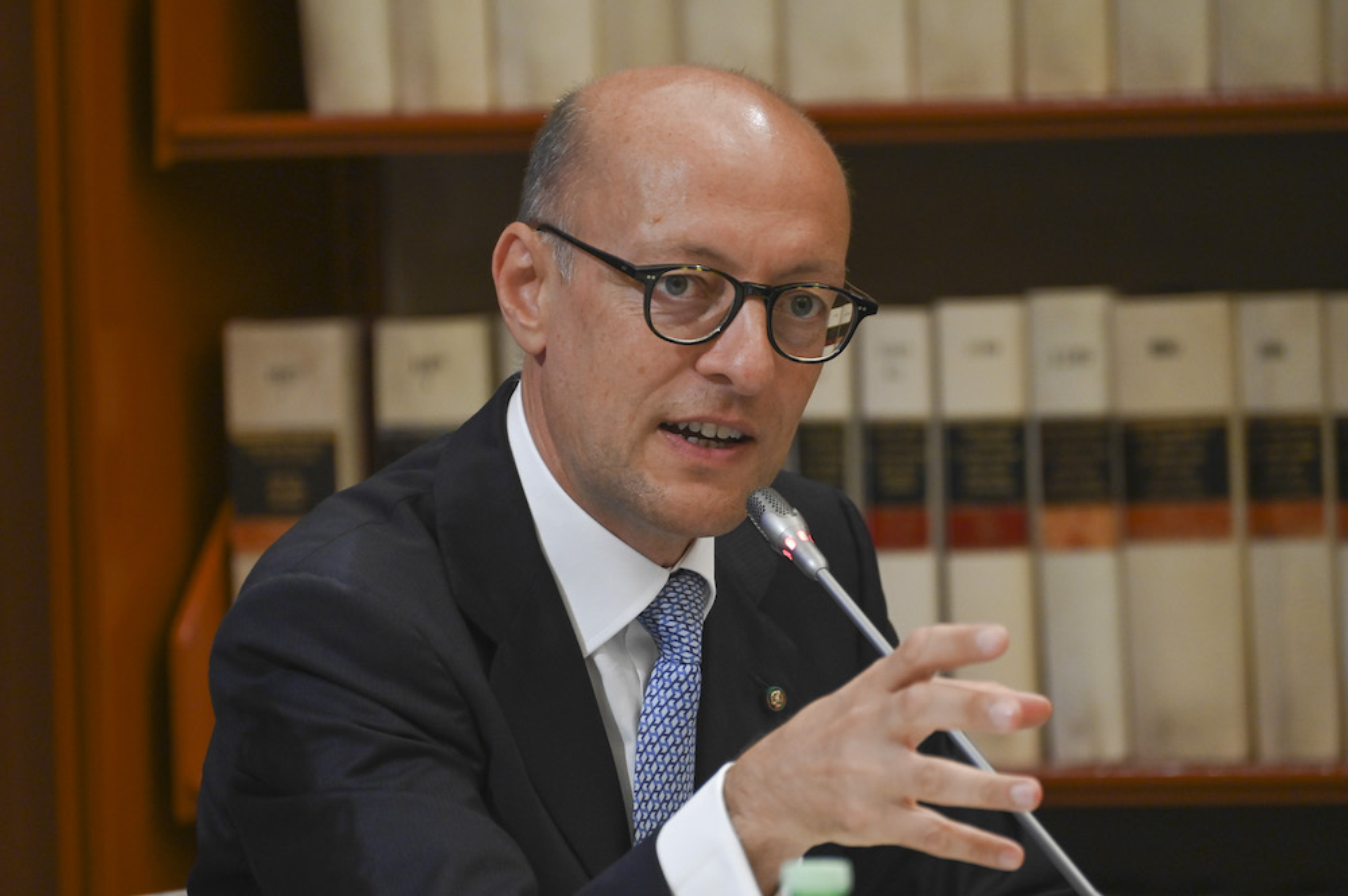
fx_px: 11224
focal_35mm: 300
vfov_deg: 4.6
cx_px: 674
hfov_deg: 6.9
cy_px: 448
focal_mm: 300
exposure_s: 1/100
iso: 3200
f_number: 5.6
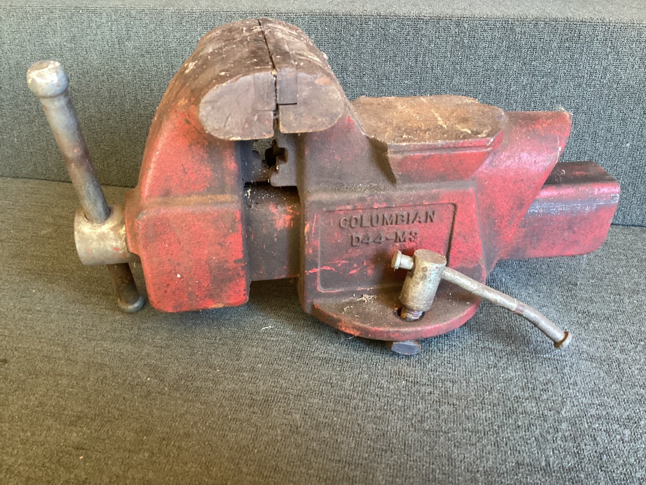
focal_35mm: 31
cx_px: 323
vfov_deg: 45.4
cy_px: 242
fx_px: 579
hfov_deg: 58.3
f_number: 2.4
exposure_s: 1/50
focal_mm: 3.3
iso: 250
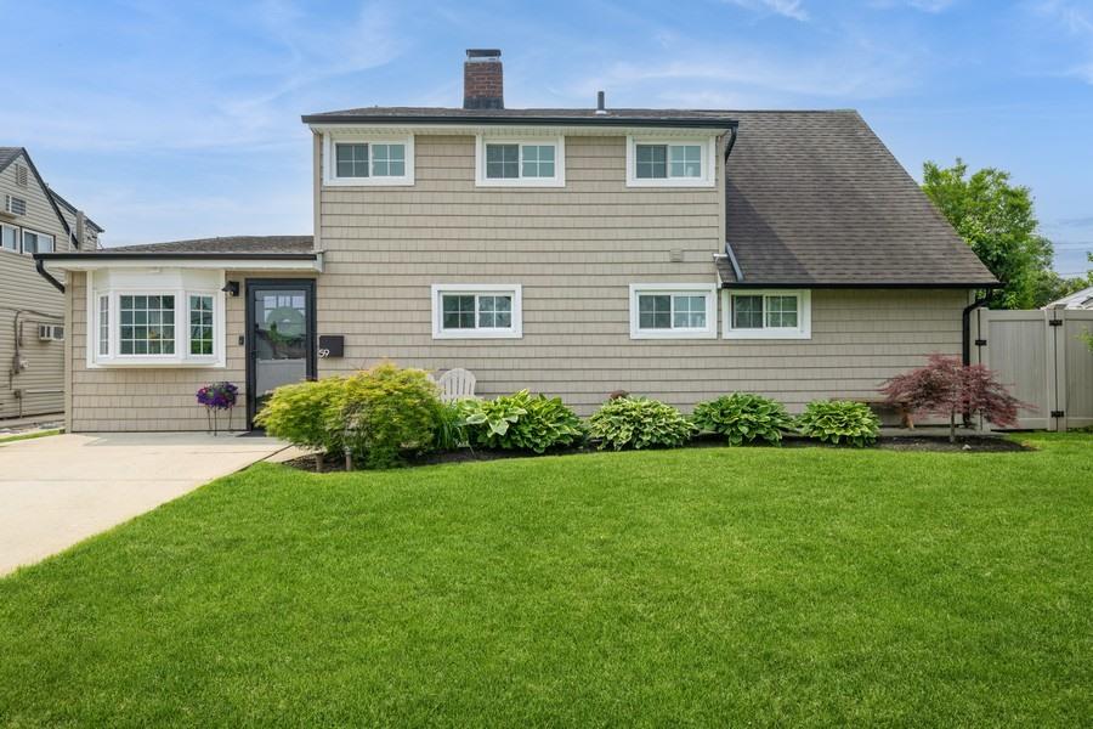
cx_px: 546
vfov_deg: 56.1
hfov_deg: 77.3
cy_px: 364
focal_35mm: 22
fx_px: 683
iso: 400
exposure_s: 1/400
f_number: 11
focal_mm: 22.5
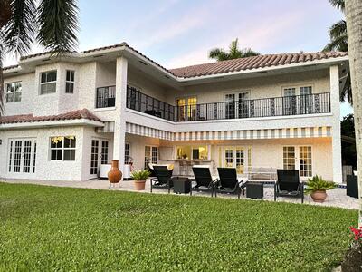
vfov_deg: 53.1
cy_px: 136
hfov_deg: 67.3
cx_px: 181
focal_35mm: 26
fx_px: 272
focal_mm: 5.1
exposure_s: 1/60
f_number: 1.6
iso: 250
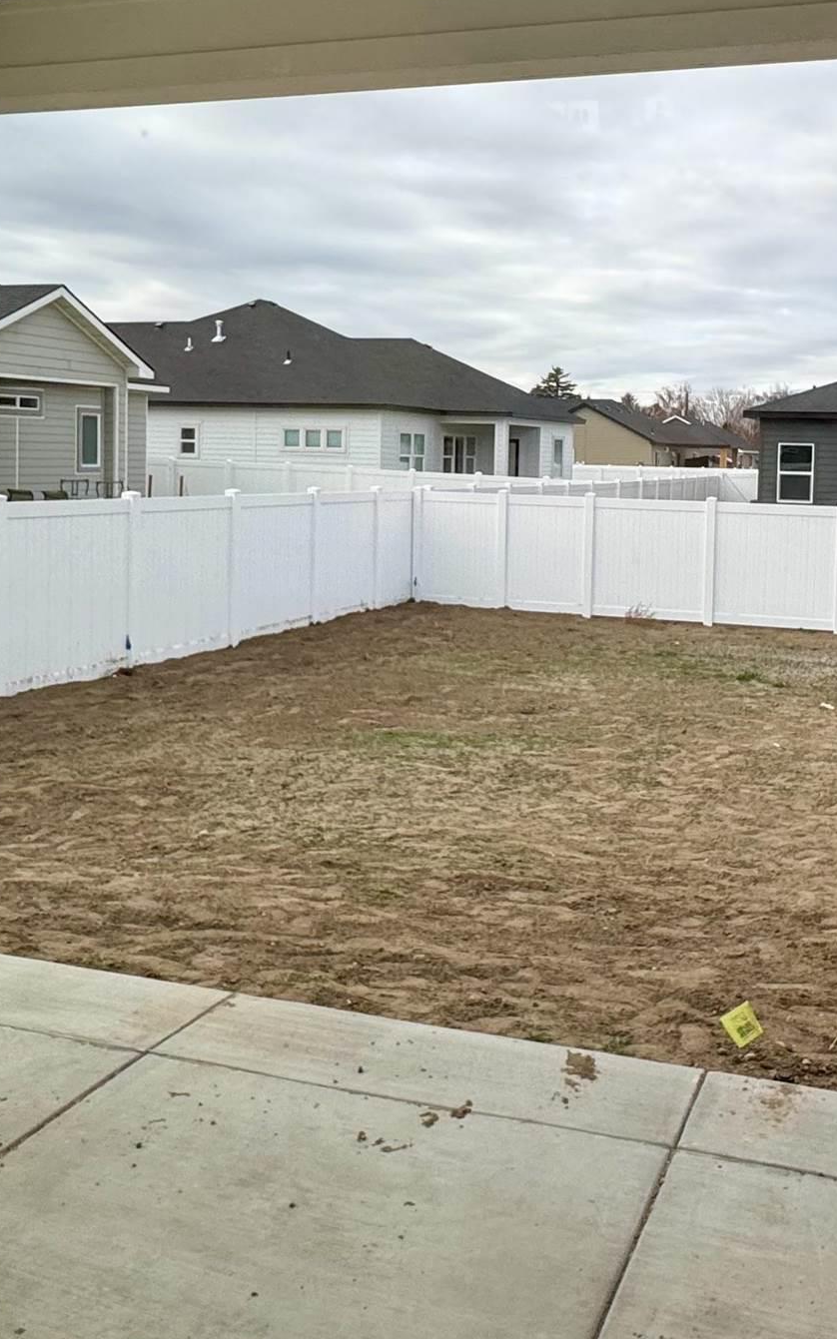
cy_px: 500
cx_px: 592
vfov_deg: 56.0
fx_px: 1241
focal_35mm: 34
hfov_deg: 36.7
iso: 40
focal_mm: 2.22
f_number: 2.2
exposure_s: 1/849
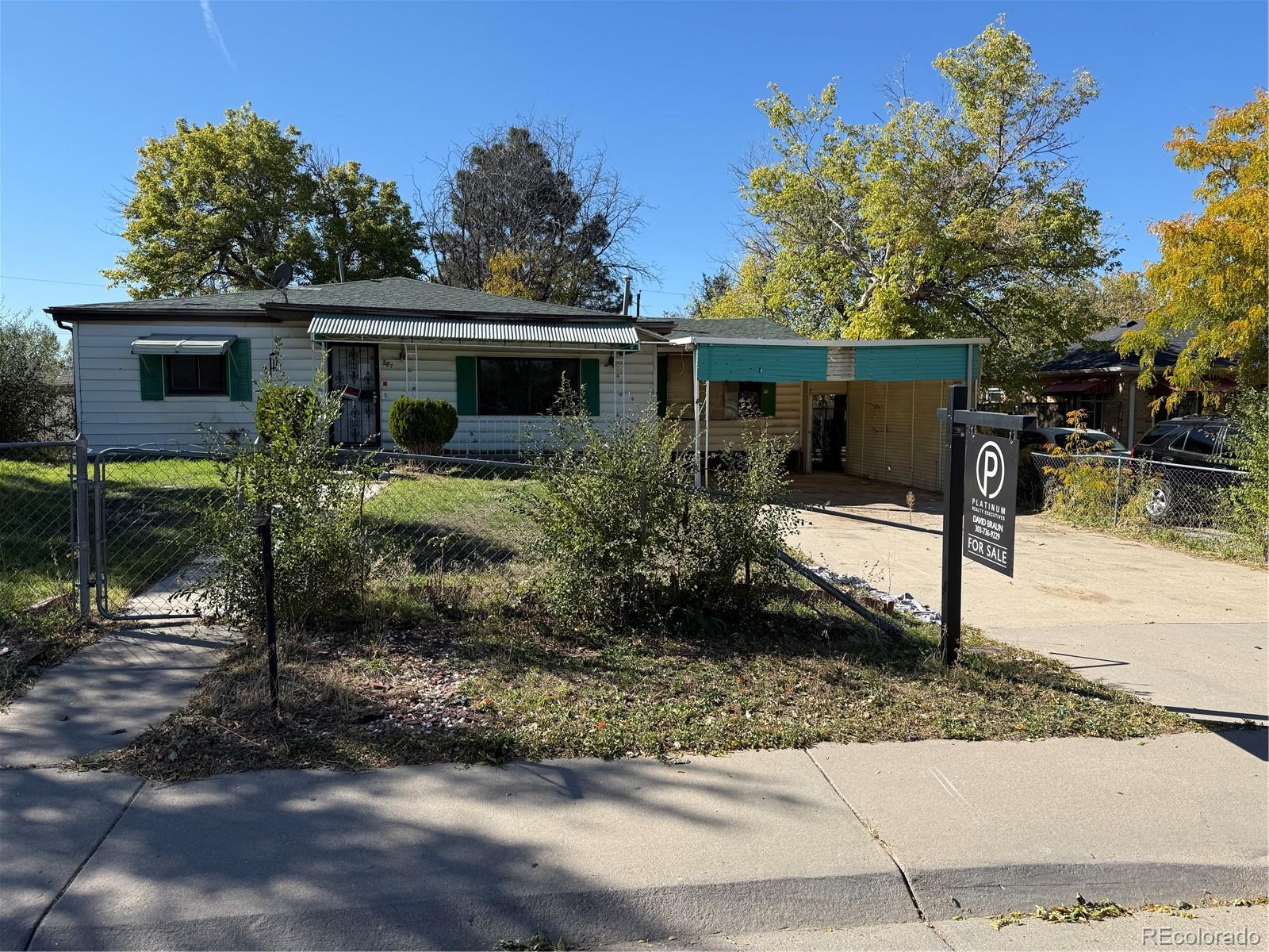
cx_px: 634
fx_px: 880
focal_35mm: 24
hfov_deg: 71.6
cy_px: 476
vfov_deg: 56.8
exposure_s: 1/2907
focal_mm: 6.76
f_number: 1.78
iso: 80
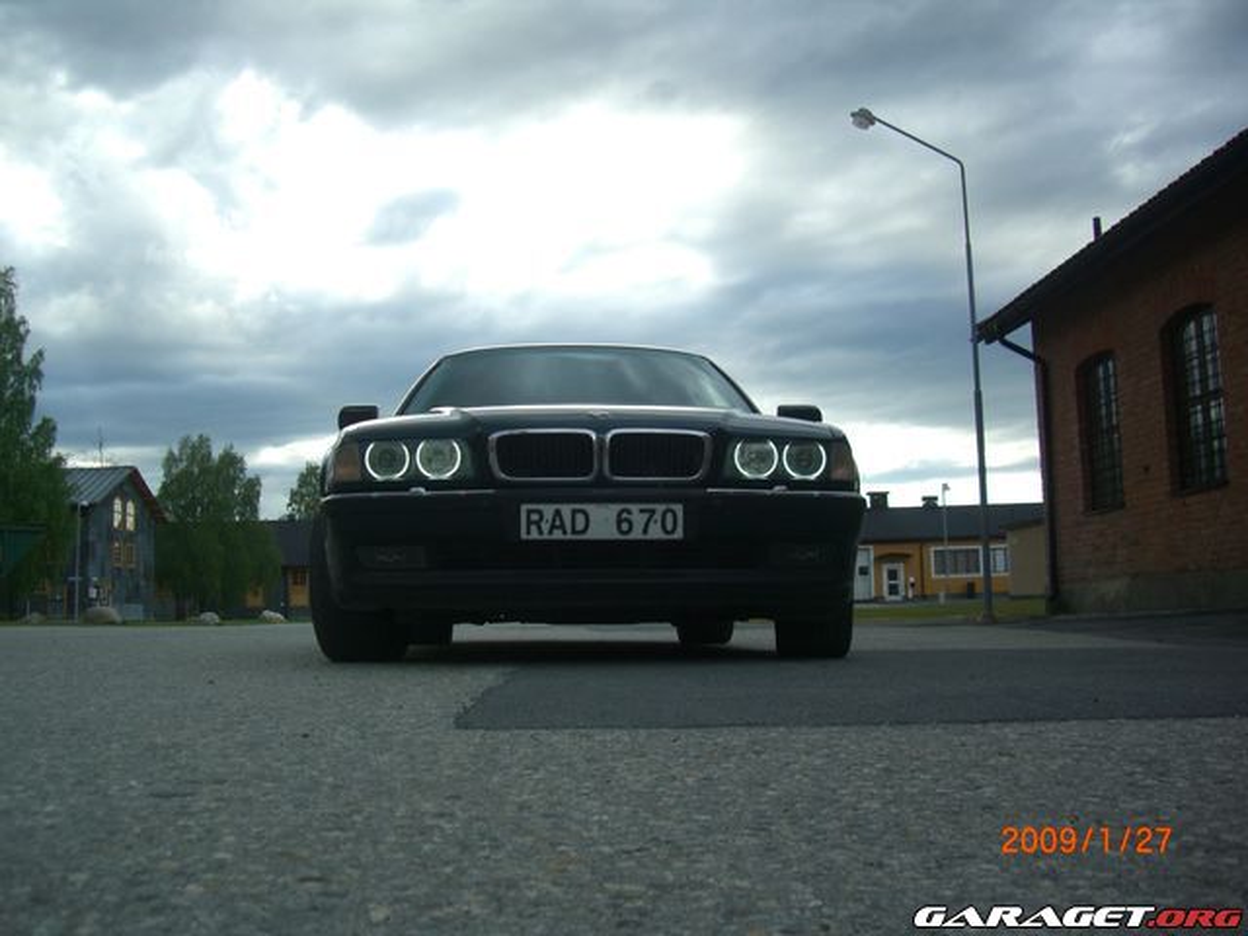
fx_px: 1370
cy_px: 468
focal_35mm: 38
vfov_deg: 37.7
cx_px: 624
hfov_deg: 49.0
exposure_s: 1/500
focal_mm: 7.9
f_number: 2.8
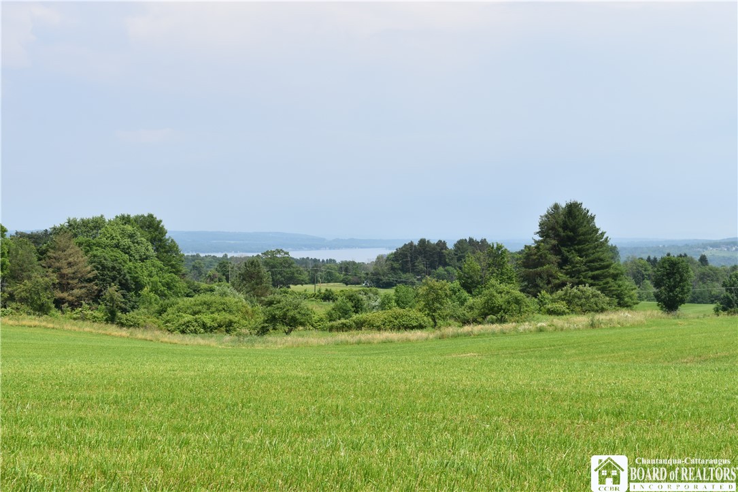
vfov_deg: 25.1
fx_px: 1107
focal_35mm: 54
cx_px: 369
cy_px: 246
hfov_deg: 36.9
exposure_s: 1/400
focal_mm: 36
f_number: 10
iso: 200
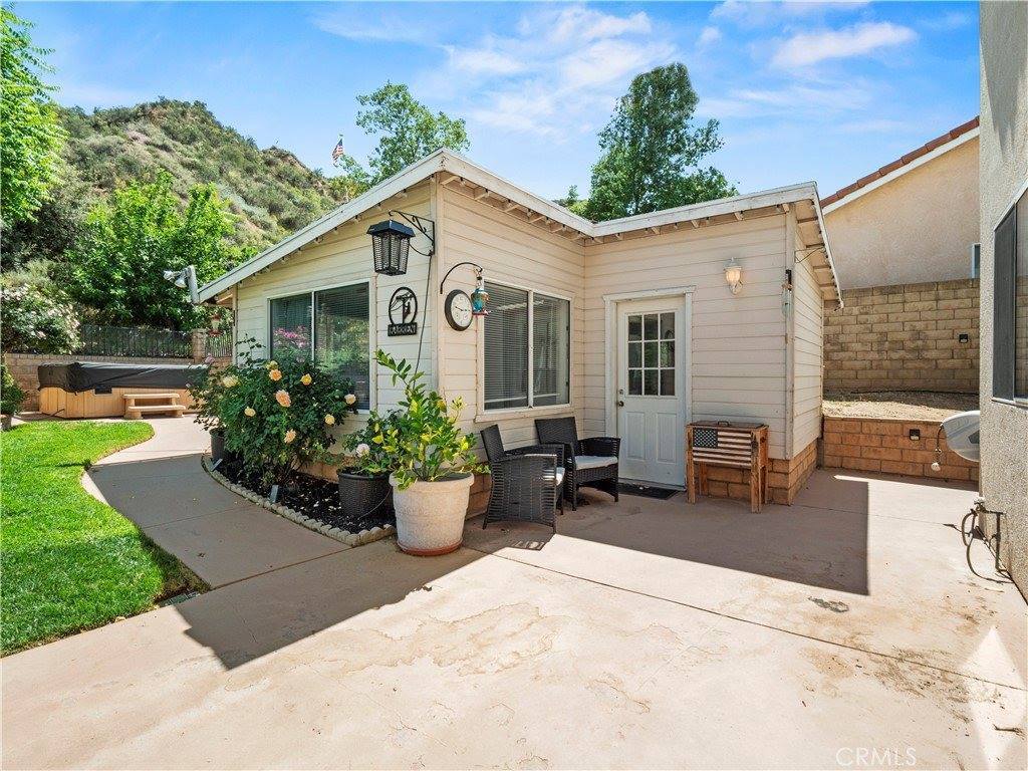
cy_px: 386
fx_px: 475
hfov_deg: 94.5
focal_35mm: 16
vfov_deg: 78.1
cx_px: 514
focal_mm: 8
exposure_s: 1/250
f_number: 8
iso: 250
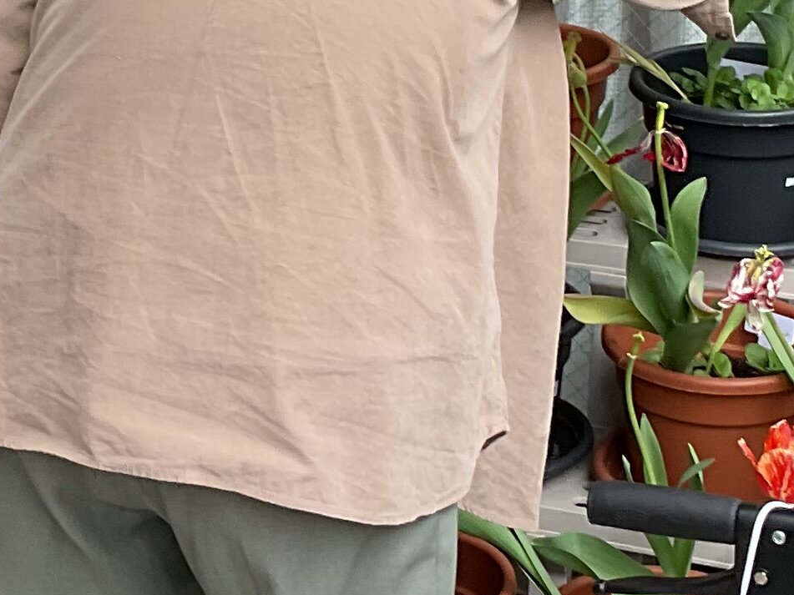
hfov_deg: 16.0
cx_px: 247
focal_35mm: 123
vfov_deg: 12.0
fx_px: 2821
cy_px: 140
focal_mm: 3
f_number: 1.8
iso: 32
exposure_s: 1/120
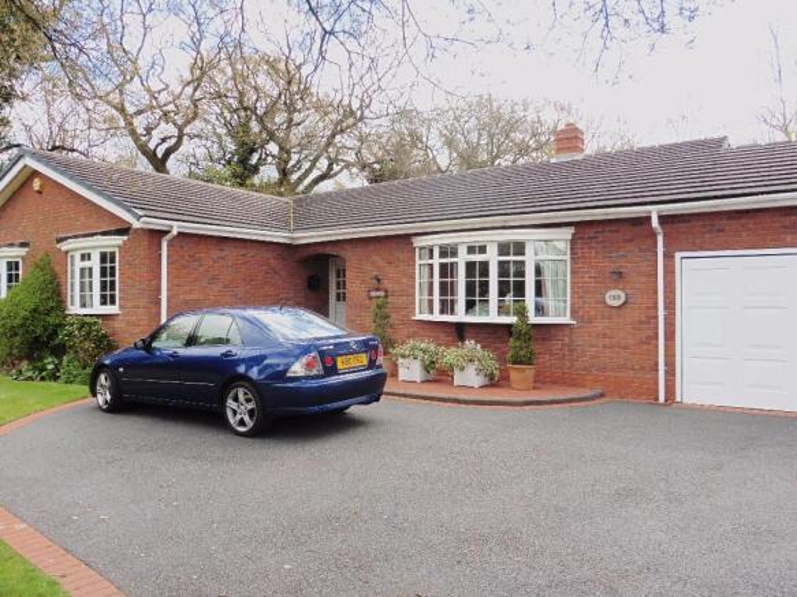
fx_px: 552
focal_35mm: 24
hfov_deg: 71.6
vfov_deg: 56.8
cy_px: 298
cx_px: 398
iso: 100
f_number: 4
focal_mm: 4.3
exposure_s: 1/200
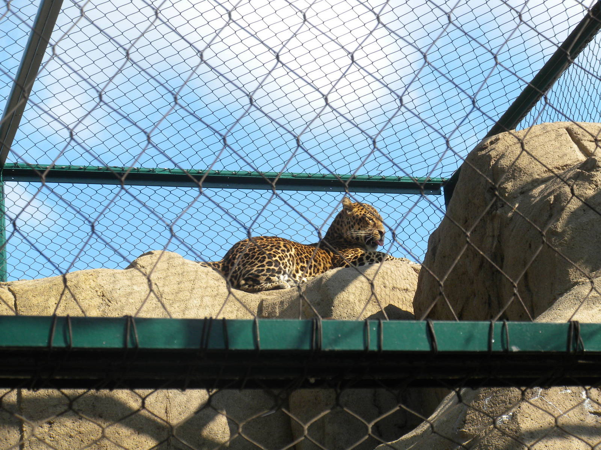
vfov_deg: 12.5
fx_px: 2066
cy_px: 225
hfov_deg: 16.6
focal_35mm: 119
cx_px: 300
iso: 64
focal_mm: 21
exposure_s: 1/239
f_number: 5.1
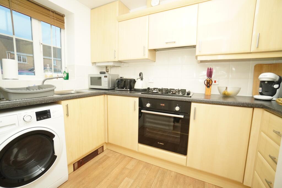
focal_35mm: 15
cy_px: 94
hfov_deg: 100.4
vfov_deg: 77.4
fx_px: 118
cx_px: 141
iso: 4000
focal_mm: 10
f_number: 4
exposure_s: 1/60
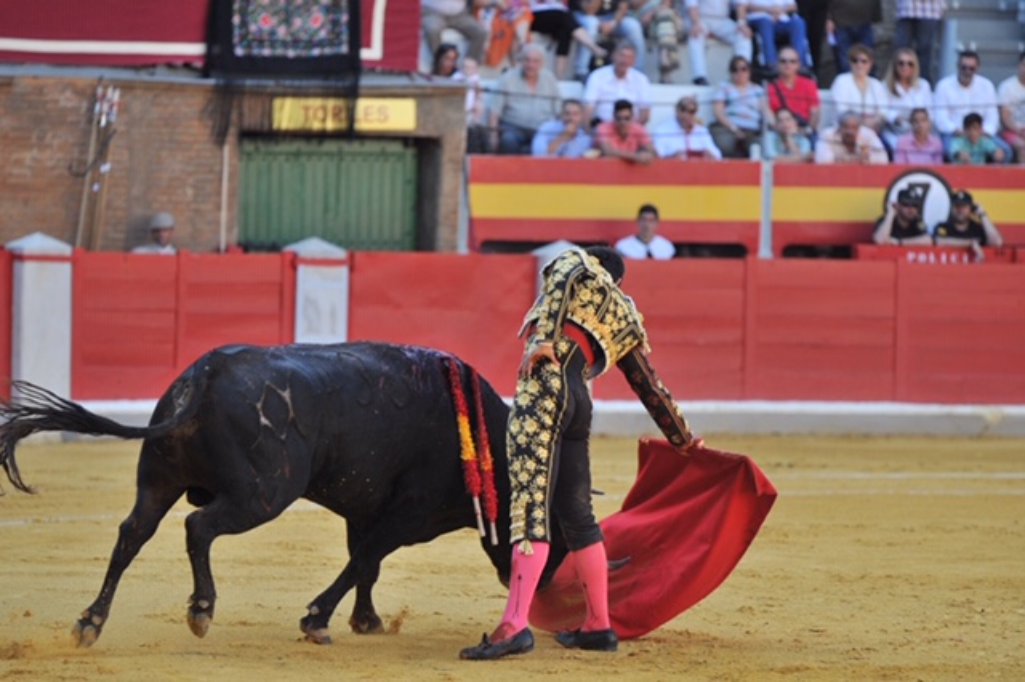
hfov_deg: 9.5
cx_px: 512
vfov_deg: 6.3
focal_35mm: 218
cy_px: 341
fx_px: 6189
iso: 400
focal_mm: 145
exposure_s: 1/800
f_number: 2.8
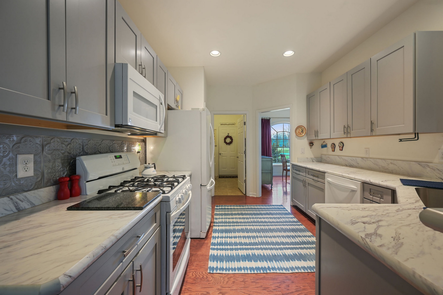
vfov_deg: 81.1
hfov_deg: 104.3
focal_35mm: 14
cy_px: 148
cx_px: 222
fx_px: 172
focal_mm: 14
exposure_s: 1/2
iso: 320
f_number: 8
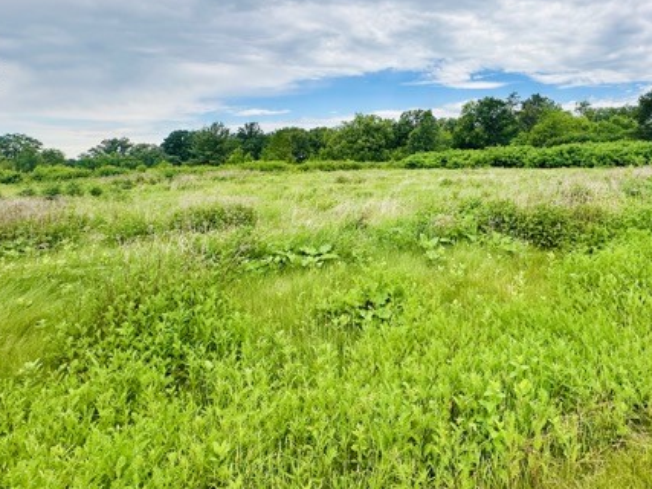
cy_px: 180
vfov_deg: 62.5
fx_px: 395
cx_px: 421
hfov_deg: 77.1
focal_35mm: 21
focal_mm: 2.22
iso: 40
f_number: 2.2
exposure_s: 1/1221
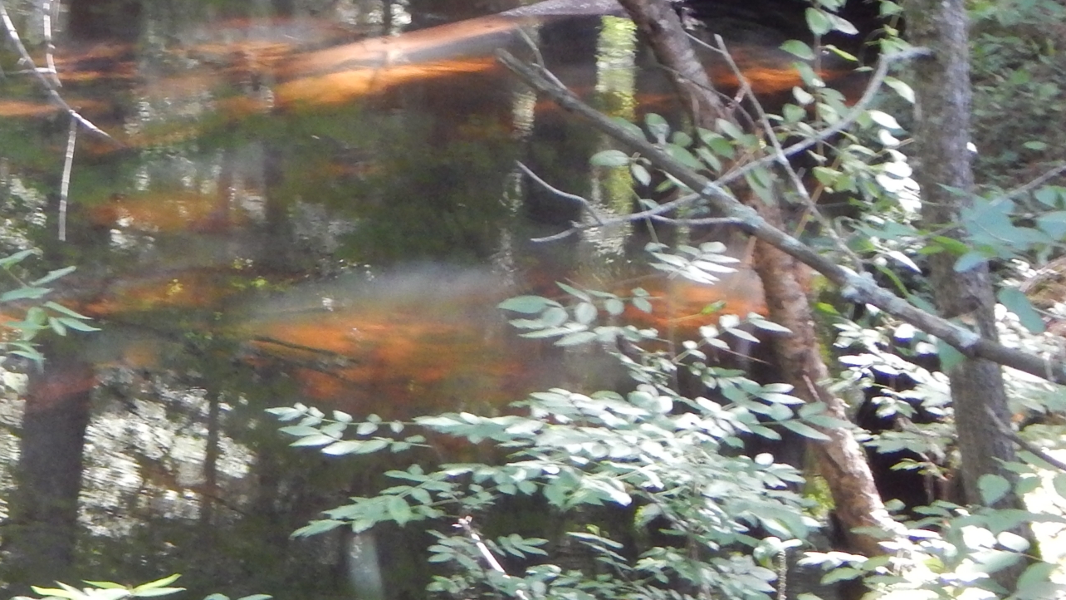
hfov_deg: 7.6
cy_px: 27
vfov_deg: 4.3
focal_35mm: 281
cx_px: -71
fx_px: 7942
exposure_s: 1/30
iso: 400
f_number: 4.6
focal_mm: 20.5
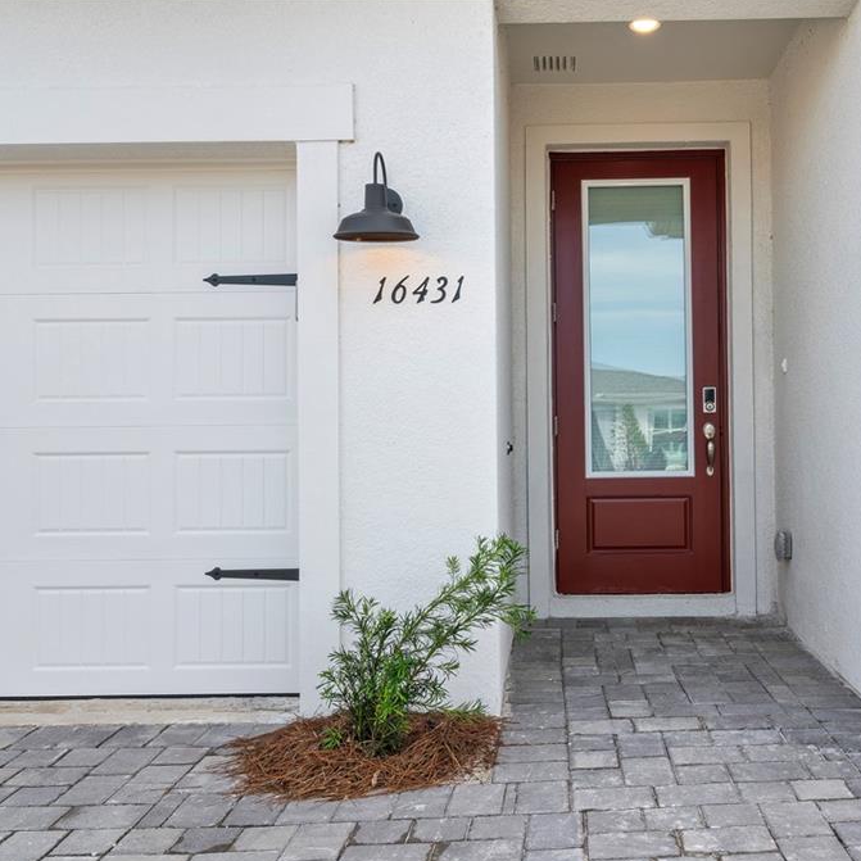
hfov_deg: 46.7
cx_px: 552
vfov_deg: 47.2
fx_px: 985
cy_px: 432
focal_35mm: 35
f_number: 8
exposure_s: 1/400
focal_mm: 27
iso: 500
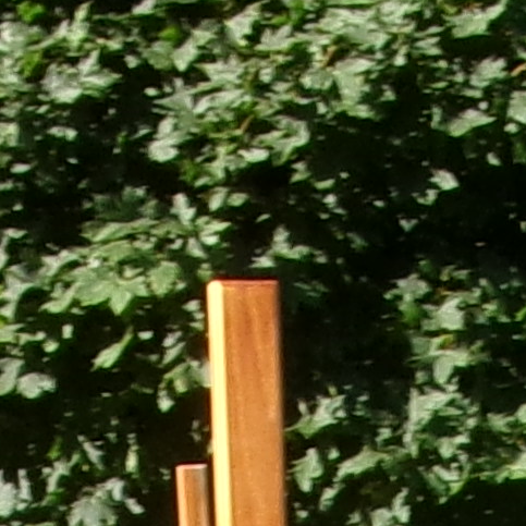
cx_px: 436
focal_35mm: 236
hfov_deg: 7.4
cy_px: 1784
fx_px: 4057
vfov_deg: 6.5
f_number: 10.8
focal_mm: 5.1
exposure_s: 1/38
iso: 100
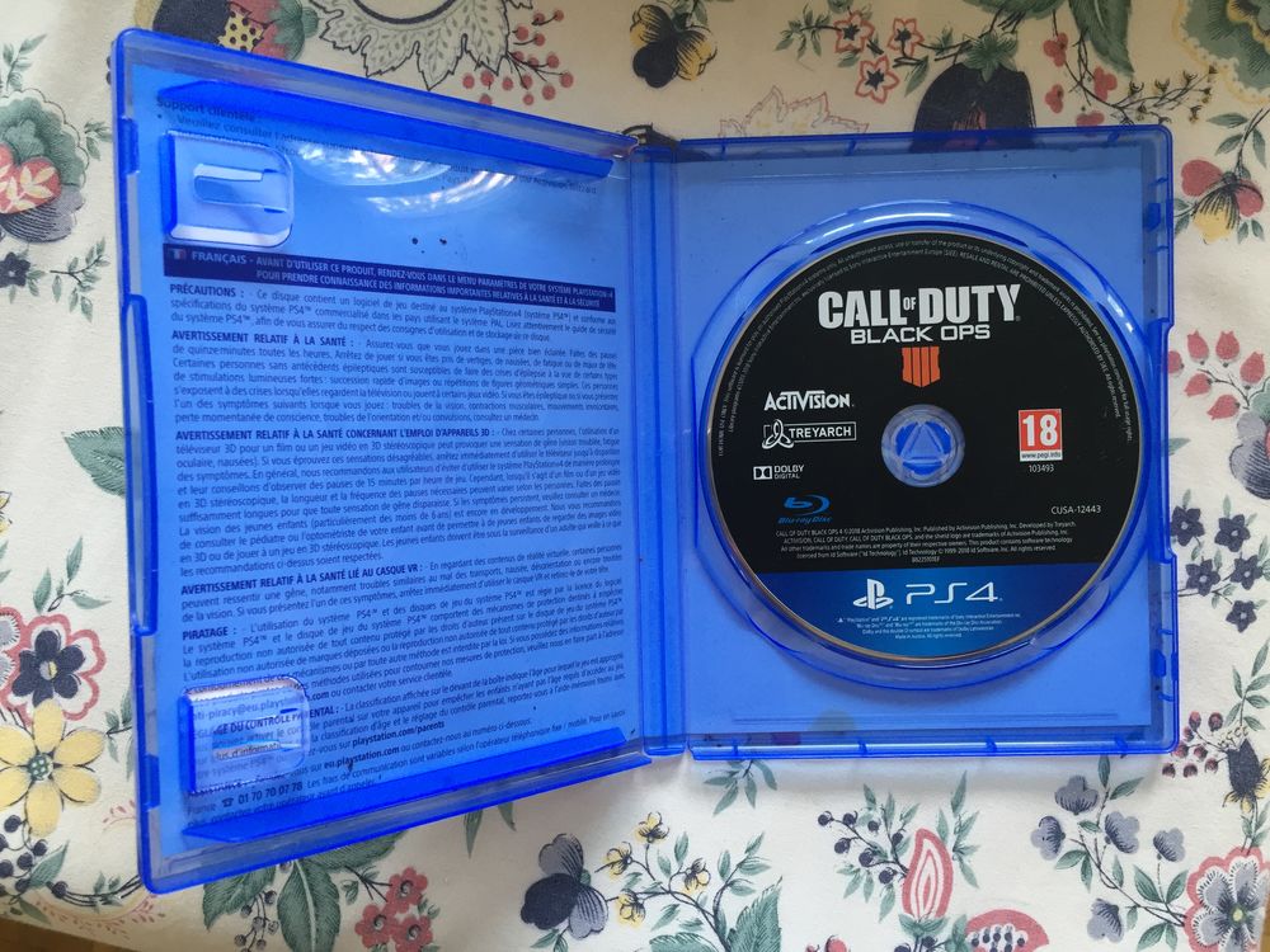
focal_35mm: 29
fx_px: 1064
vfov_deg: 48.2
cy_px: 476
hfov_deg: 61.7
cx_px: 635
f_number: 2.2
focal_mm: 4.15
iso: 100
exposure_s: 1/33
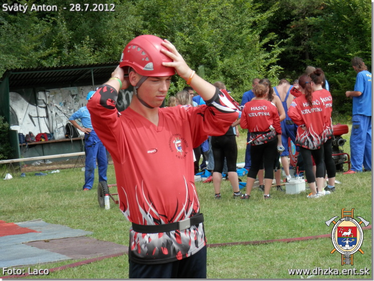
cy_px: 140
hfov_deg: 18.5
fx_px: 1146
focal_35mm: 106
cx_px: 187
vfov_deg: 14.0
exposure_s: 1/160
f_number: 5
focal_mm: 19
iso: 80
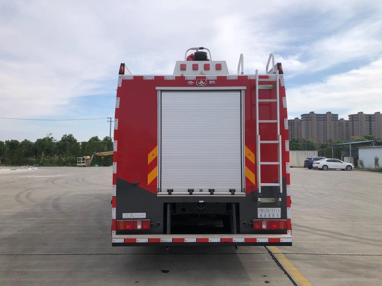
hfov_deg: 61.7
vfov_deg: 48.2
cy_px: 143
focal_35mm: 29
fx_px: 320
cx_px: 191
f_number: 1.8
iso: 20
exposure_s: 1/2288
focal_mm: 3.99
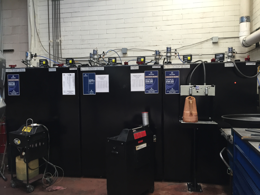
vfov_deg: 48.2
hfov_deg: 61.7
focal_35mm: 29
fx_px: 218
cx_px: 130
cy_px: 98
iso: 40
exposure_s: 1/30
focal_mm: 4.15
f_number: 2.2
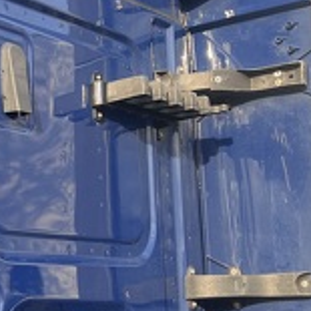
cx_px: -78
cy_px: 241
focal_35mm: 89
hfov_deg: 18.3
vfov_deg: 19.3
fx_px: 905
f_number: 1.5
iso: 50
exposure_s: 1/365
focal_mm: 5.7
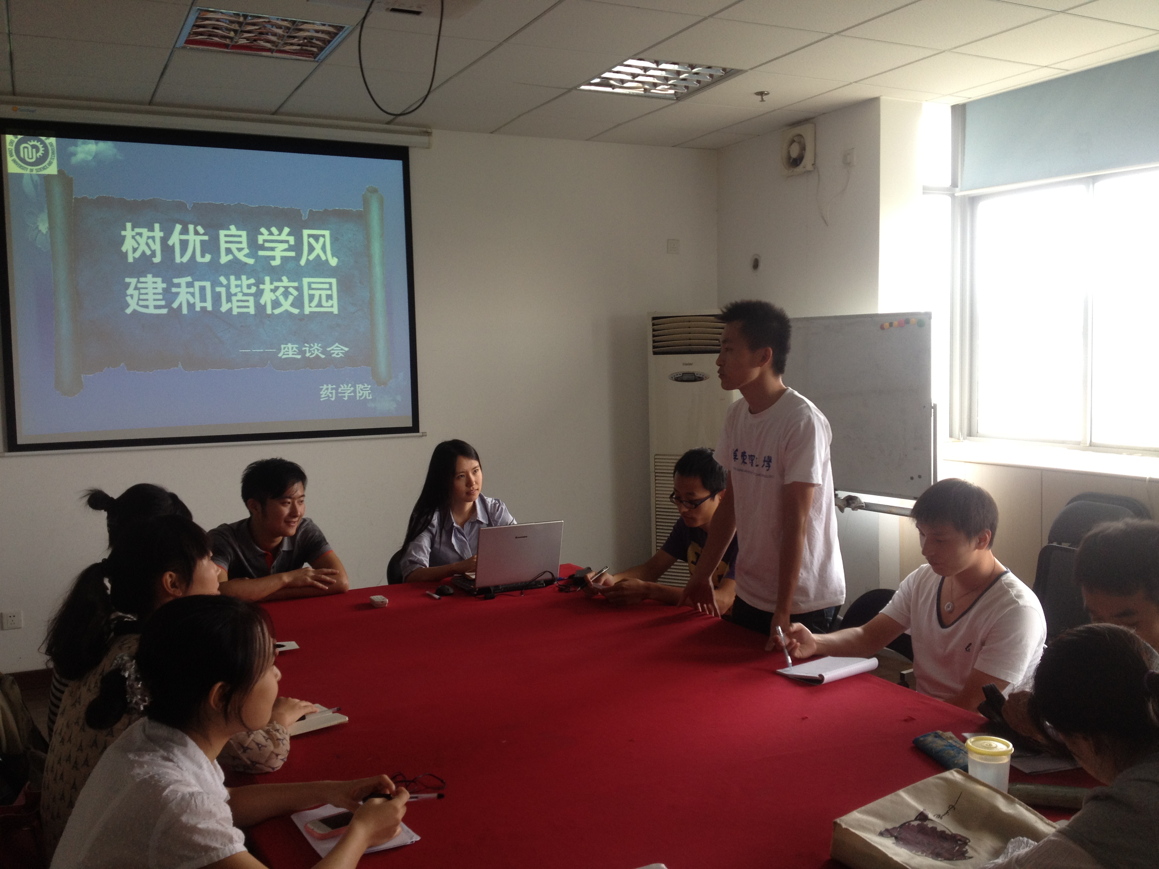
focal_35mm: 35
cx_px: 580
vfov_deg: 40.7
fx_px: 1172
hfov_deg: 52.6
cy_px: 434
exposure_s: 1/40
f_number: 2.4
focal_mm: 4.28
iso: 64
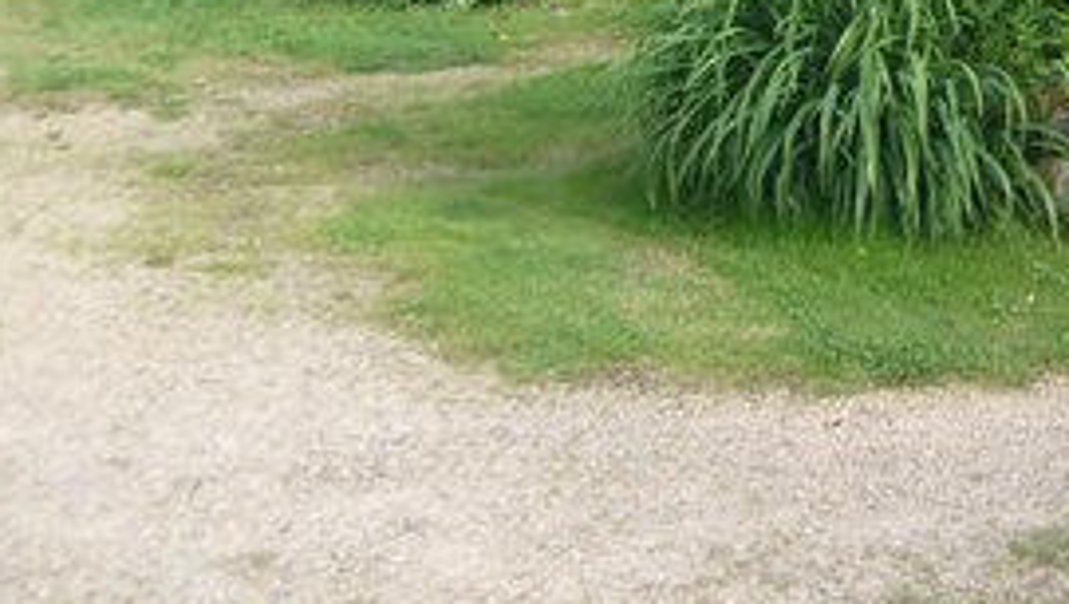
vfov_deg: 12.8
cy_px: -304
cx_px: 1179
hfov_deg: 22.3
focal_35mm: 90
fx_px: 2553
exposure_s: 1/60
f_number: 7.1
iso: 80
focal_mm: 5.8
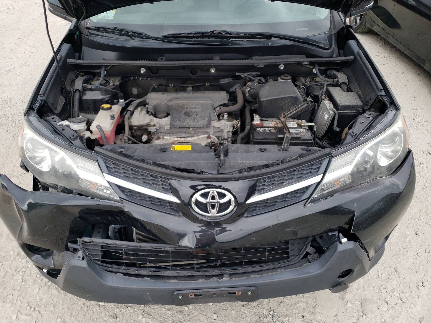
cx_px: 216
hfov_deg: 67.3
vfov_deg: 53.1
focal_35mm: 26
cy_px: 162
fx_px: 324
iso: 50
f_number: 1.5
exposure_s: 1/476
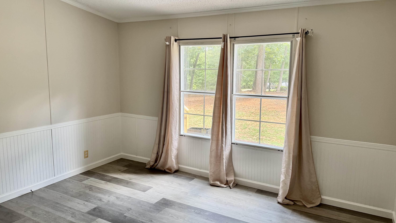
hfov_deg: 69.9
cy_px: 106
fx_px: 283
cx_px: 199
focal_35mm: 27
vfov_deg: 42.9
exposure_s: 1/120
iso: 100
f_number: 1.78
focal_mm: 6.76
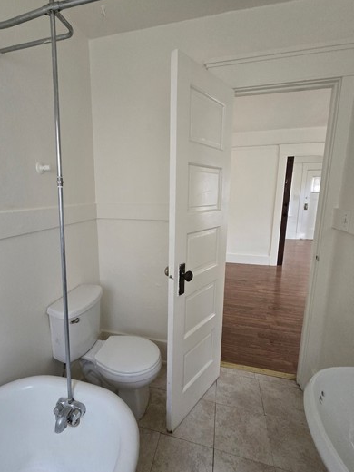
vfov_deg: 94.5
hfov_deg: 77.6
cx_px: 151
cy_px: 239
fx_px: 218
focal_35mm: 16
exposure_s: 1/60
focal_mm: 2.2
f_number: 2.2
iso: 800
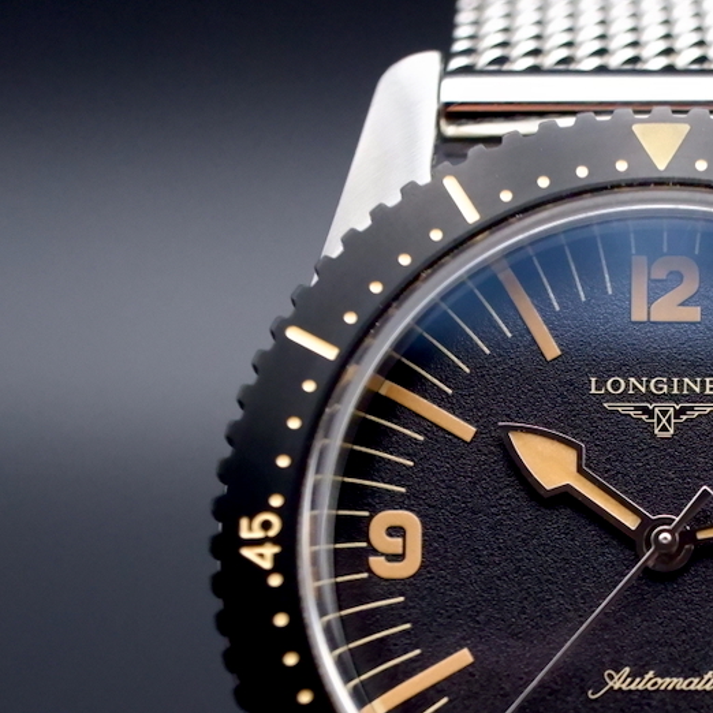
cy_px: 553
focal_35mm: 146
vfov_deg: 11.9
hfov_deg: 11.9
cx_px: 660
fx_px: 3402
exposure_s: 1/4000
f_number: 5
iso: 6400
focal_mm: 44.4
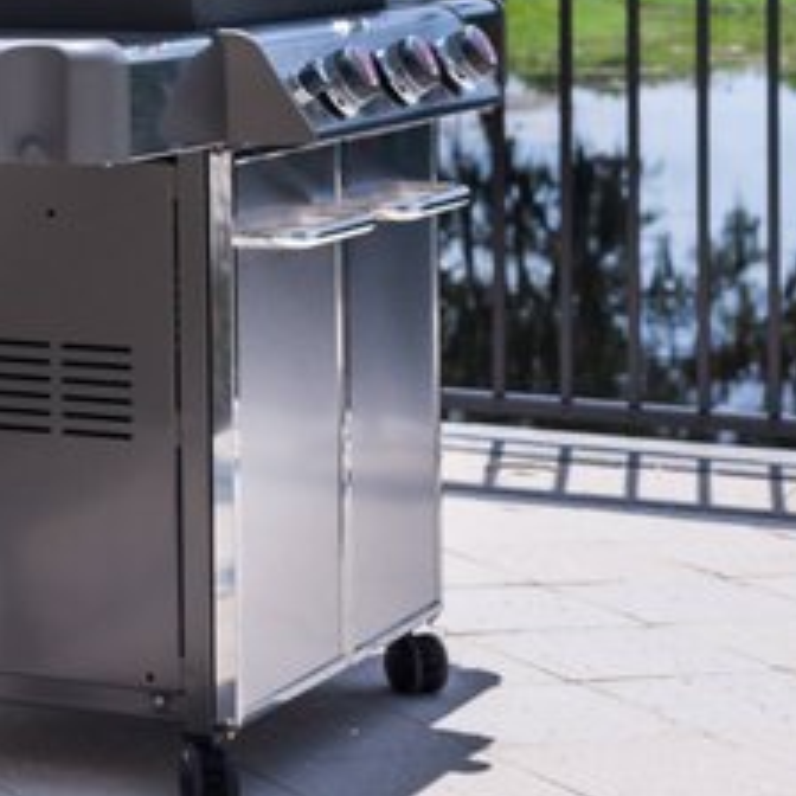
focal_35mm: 152
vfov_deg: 11.4
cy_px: 41
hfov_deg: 11.0
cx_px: -462
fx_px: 3954
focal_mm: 50
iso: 100
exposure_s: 1/800
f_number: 10
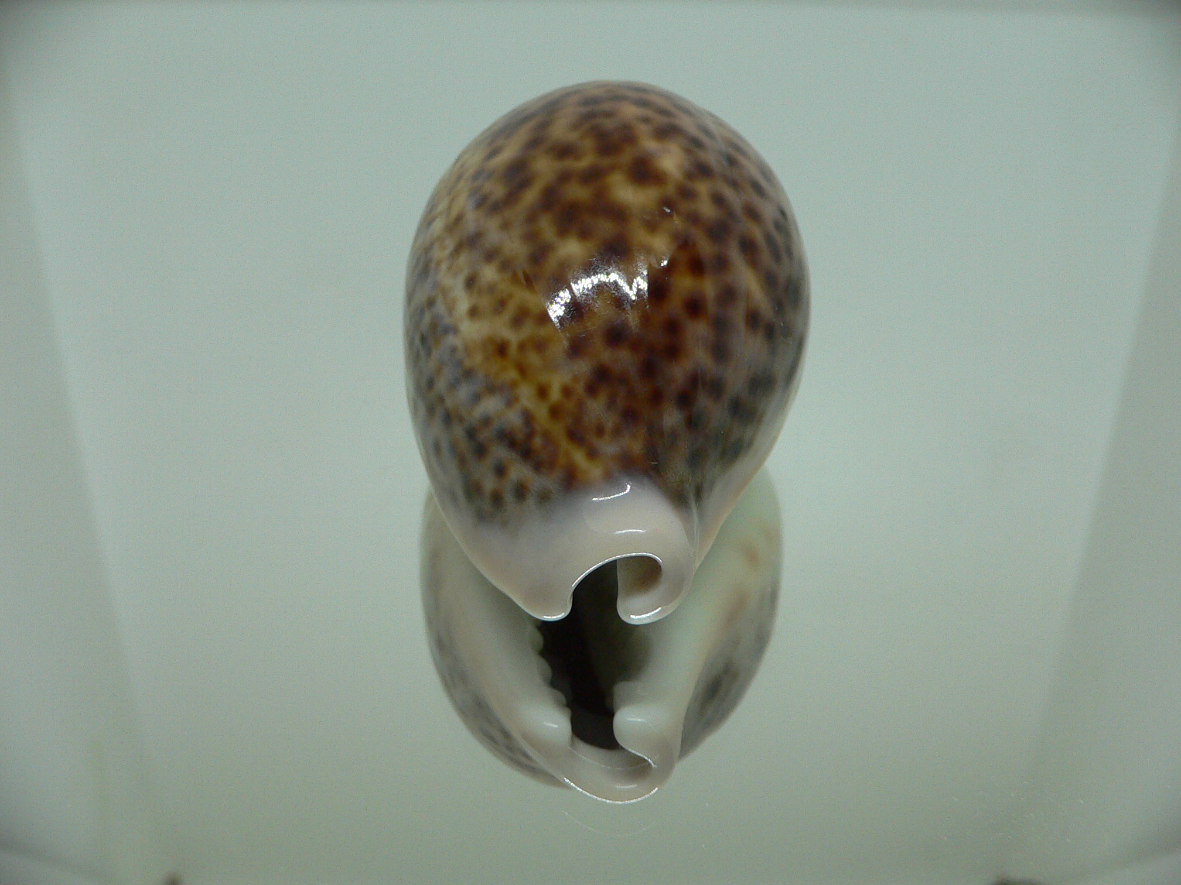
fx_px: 1194
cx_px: 590
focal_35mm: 35
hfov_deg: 52.6
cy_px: 442
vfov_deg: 40.7
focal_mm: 4.6
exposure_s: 1/60
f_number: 2.8
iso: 150
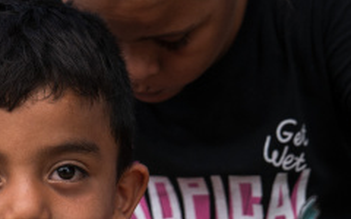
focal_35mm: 213
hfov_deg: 9.8
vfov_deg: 6.1
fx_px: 2038
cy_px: -53
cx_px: 42
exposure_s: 1/640
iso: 400
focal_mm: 49
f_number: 3.5
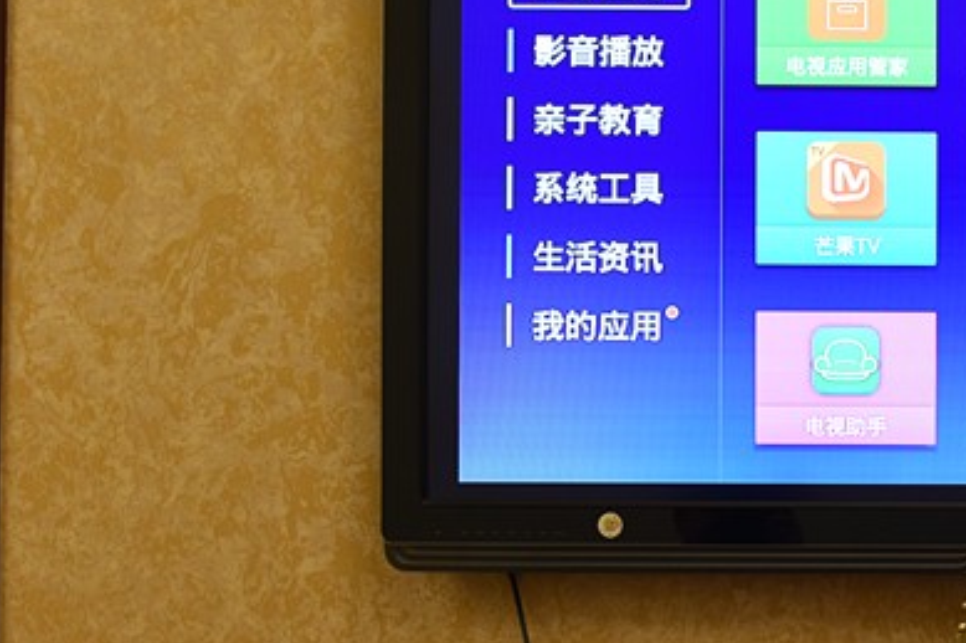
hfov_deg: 27.5
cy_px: 490
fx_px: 1931
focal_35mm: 72
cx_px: 780
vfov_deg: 18.8
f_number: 3.2
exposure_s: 1/20
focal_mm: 35
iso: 320
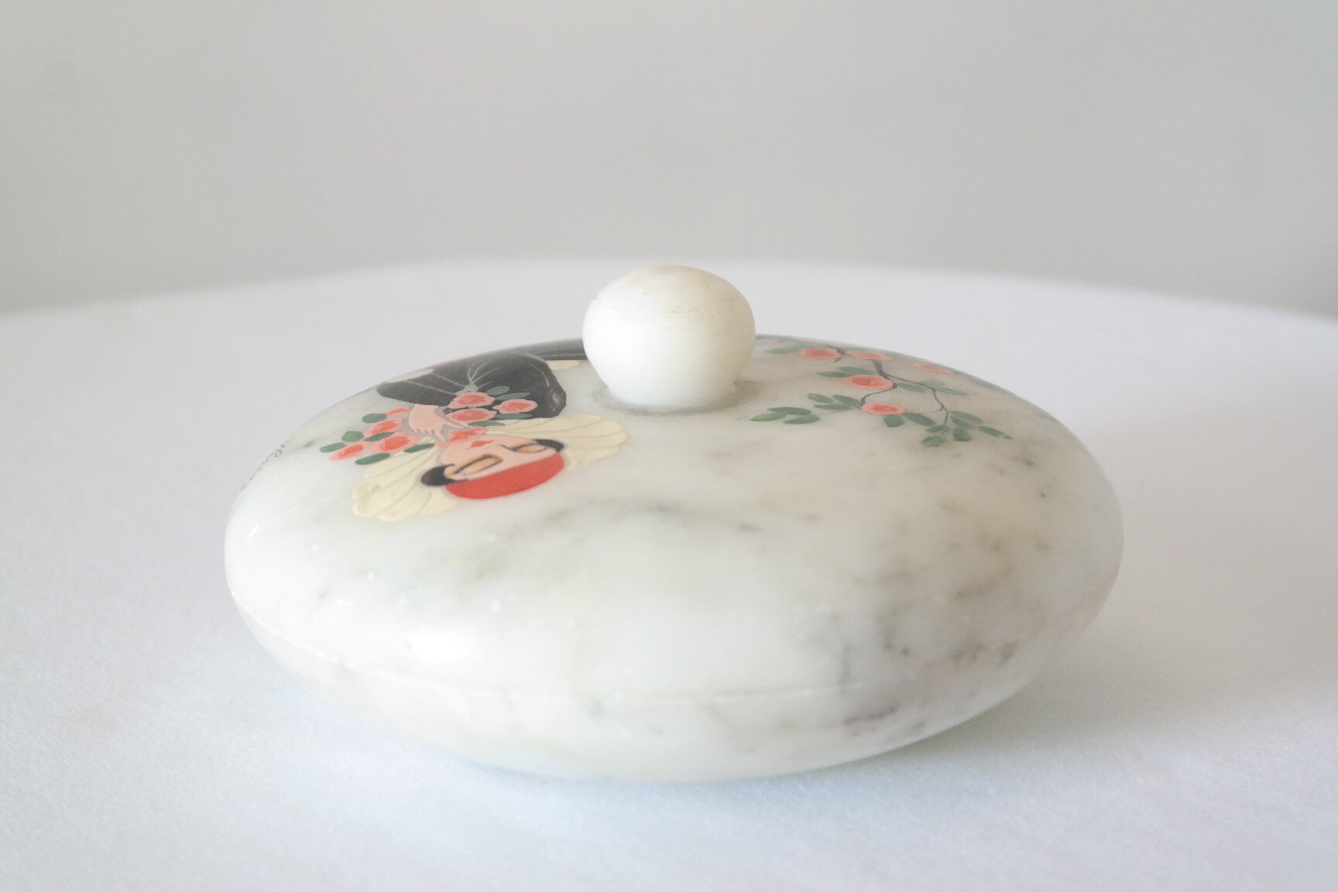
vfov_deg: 19.7
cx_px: 669
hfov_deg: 29.2
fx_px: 2564
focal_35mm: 69
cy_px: 446
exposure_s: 1/30
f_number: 5.6
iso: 1600
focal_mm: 45
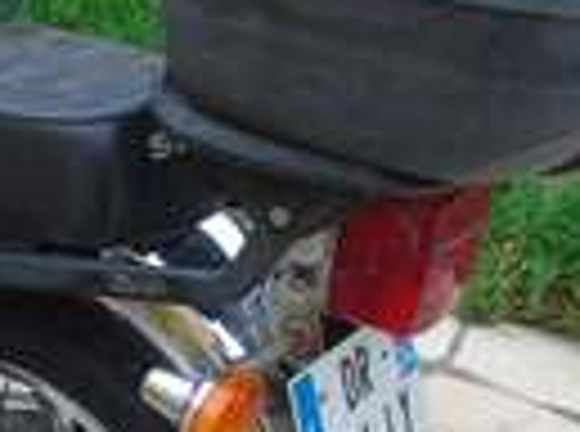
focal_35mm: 90
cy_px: 155
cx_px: -124
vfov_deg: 16.3
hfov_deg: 20.4
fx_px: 1504
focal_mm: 4.4
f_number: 3.4
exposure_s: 1/100
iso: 80
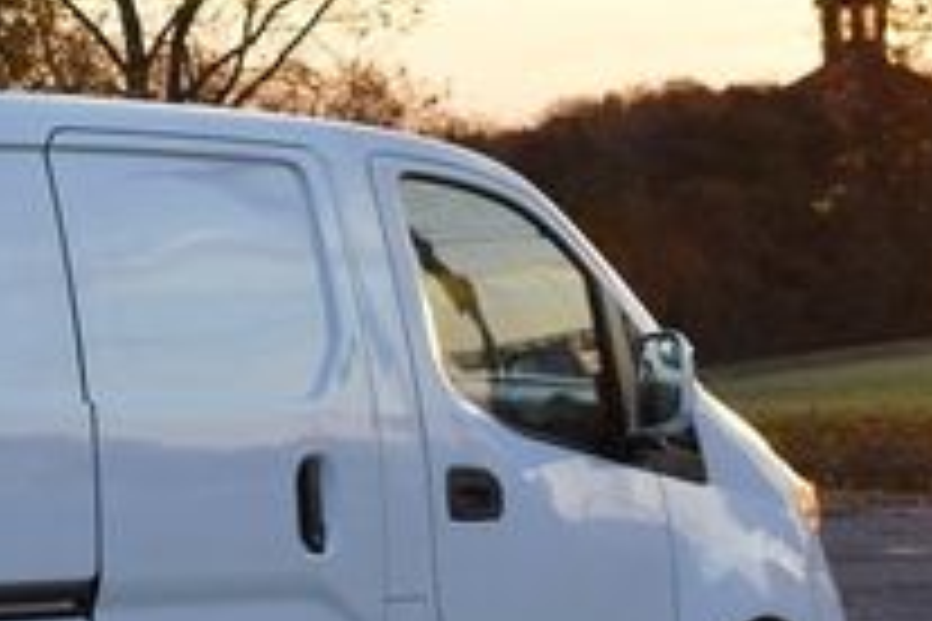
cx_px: -270
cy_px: 416
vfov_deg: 8.7
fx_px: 4090
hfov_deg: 12.6
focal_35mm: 158
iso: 280
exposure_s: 1/250
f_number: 5.6
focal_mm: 34
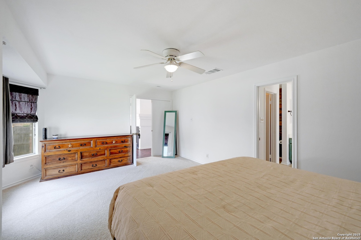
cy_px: 120
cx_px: 180
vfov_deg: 81.1
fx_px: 140
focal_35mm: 14
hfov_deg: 104.3
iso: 1000
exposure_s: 1/25
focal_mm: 14
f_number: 9
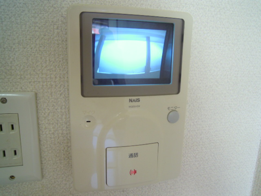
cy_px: 98
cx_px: 130
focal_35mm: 28
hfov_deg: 63.4
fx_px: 211
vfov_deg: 49.7
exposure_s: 1/30
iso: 180
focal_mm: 5
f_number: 2.7
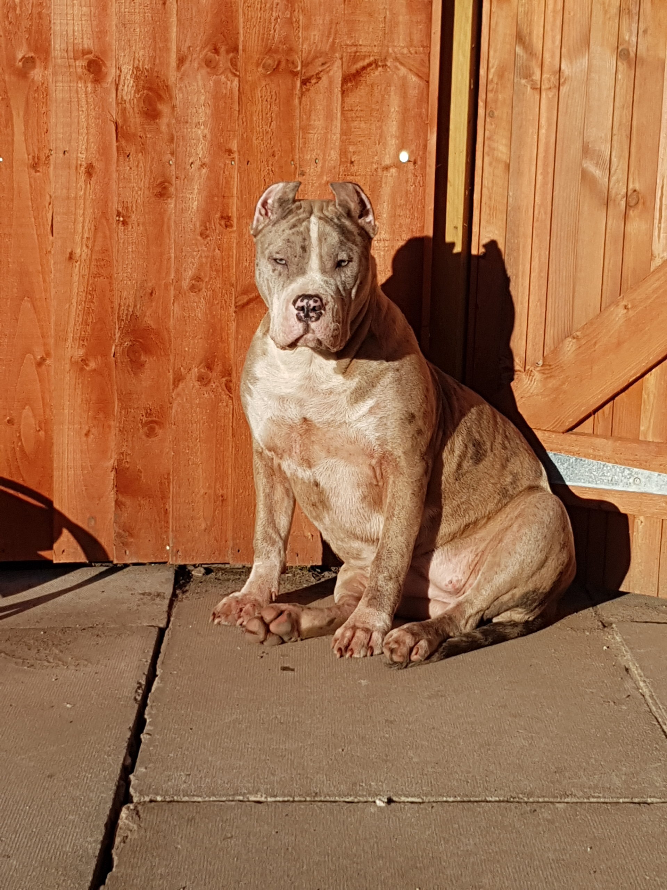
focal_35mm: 26
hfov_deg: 53.1
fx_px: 668
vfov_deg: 67.3
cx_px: 334
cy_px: 445
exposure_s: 1/2528
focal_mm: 4.2
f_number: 1.7
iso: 40
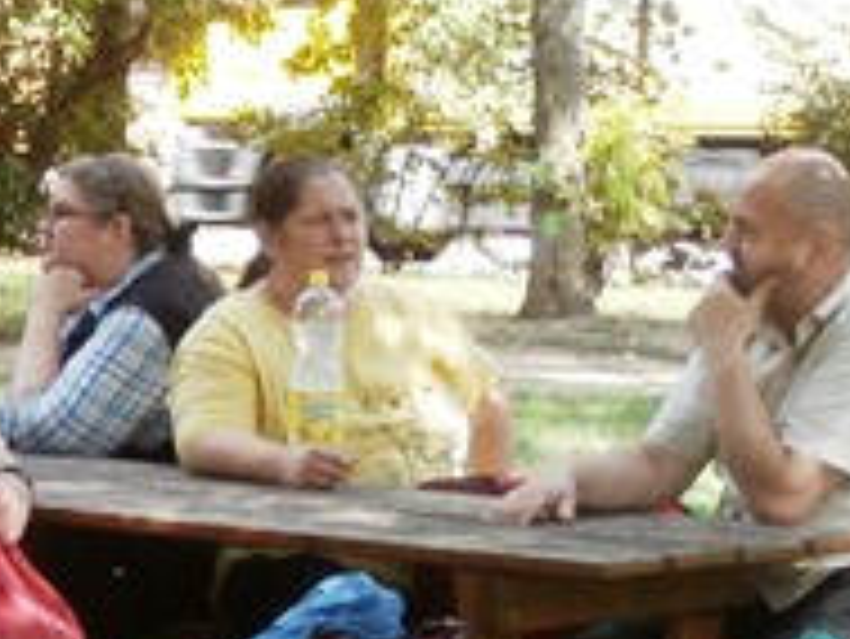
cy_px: 490
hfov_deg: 8.4
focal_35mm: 230
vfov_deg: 6.5
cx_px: -360
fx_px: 5651
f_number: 4.7
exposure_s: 1/80
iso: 100
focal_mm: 12.1
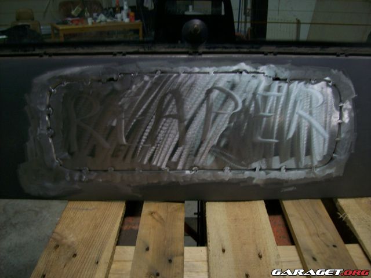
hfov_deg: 51.4
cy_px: 139
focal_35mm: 36
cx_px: 186
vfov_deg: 39.7
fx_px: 386
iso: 80
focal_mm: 6
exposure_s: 1/8
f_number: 2.7
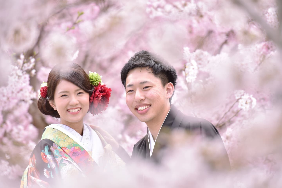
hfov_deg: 7.4
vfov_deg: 4.9
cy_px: 94
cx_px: 141
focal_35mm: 280
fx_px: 2194
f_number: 4
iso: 800
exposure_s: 1/1250
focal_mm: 280
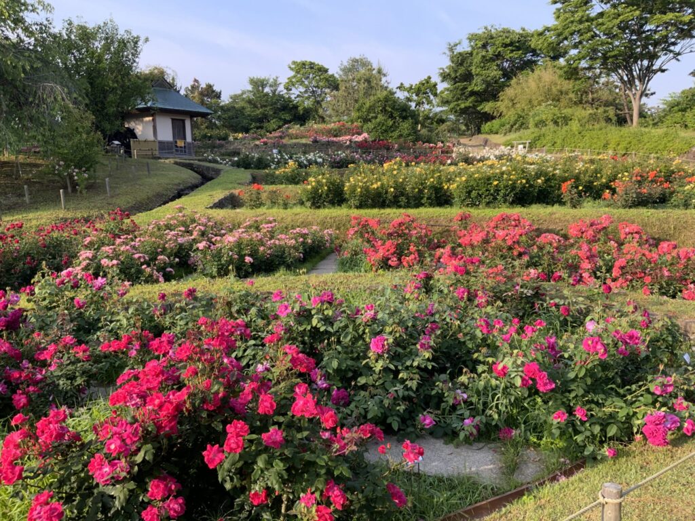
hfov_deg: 61.7
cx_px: 348
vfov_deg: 48.2
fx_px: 582
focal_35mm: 29
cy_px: 260
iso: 16
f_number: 1.8
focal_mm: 3
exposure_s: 1/351
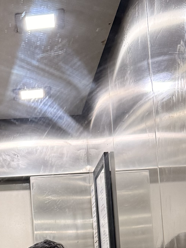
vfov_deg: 18.6
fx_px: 731
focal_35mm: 102
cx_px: -15
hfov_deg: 14.2
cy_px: 261
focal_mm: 6.76
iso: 320
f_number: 1.78
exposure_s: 1/50
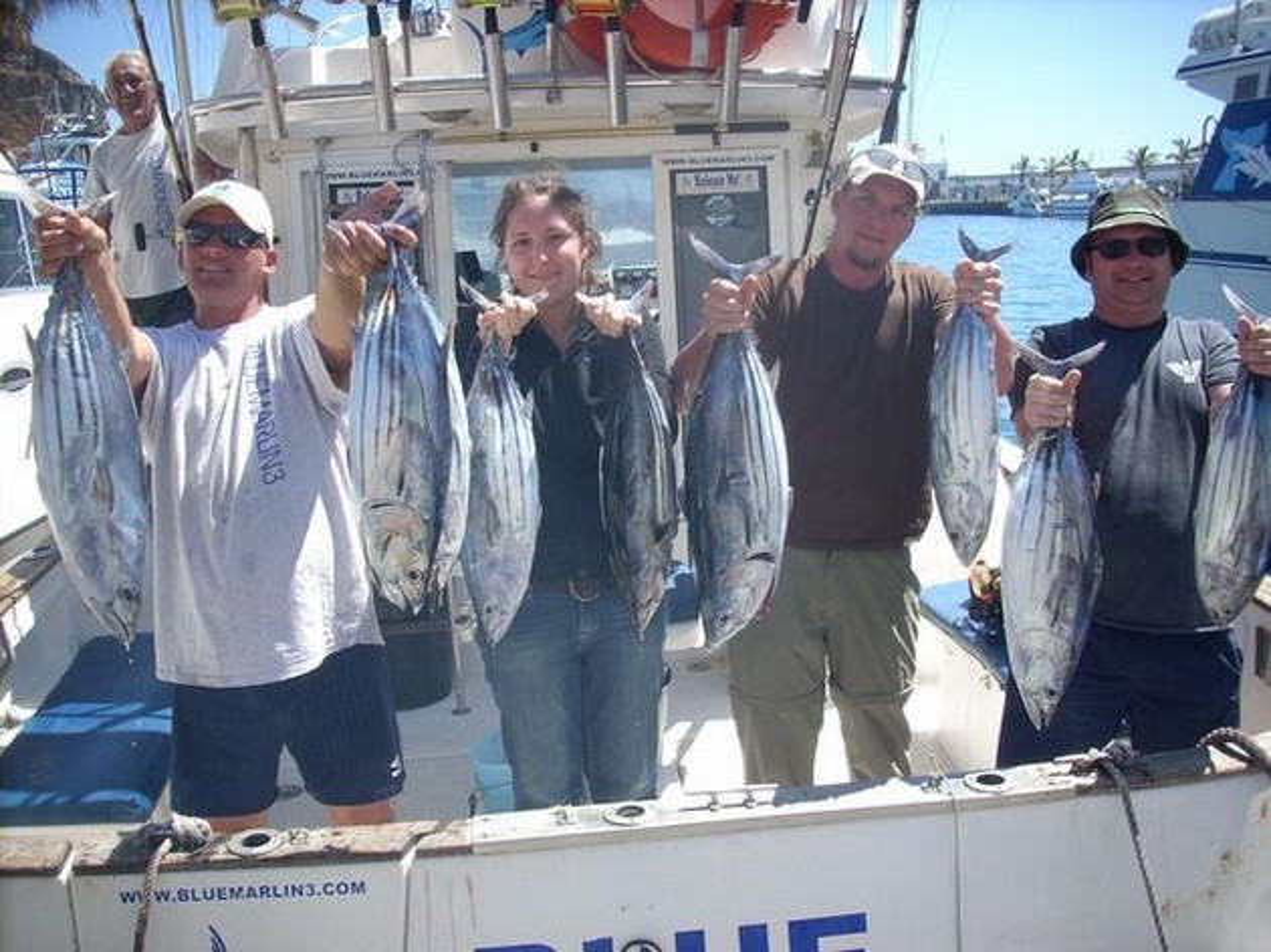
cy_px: 476
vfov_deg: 38.6
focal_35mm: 37
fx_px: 1358
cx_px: 636
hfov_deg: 50.2
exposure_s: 1/479
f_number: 2.8
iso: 64
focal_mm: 6.2
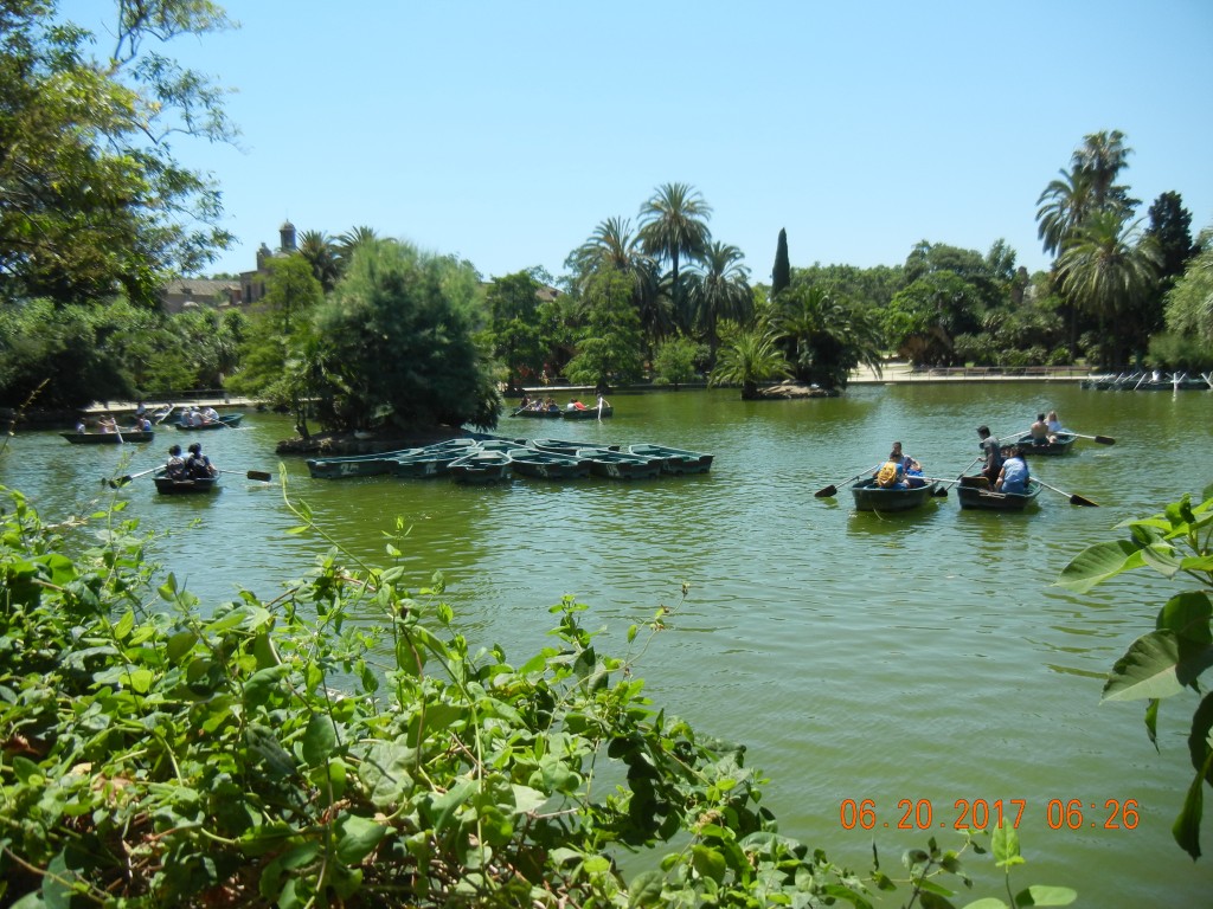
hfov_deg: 60.0
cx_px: 606
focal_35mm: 30
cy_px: 454
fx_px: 1051
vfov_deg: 46.8
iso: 160
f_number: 7
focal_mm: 5.4
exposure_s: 1/302
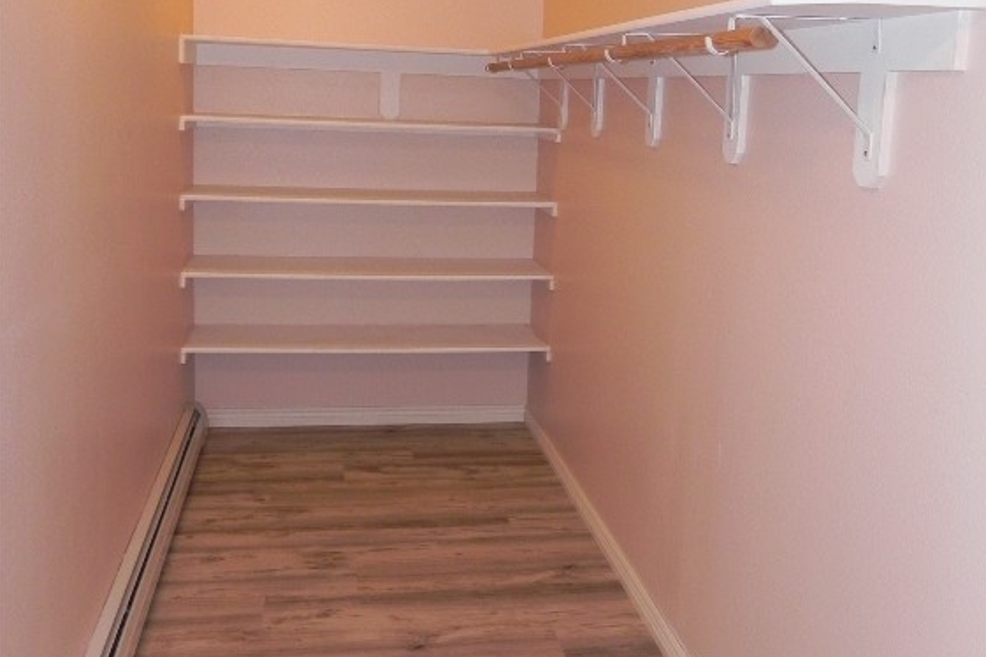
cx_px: 504
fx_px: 1013
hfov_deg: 51.9
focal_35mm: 37
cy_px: 242
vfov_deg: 35.7
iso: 200
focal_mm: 4.6
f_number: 2.8
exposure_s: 1/30
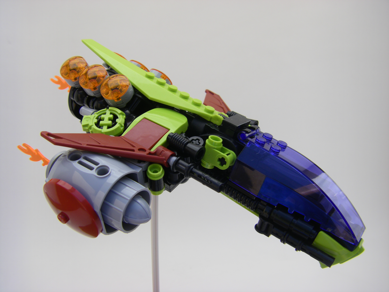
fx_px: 427
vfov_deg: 37.7
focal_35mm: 38
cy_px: 146
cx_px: 194
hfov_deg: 49.0
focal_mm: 6.3
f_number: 3.5
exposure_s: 1/250
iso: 64
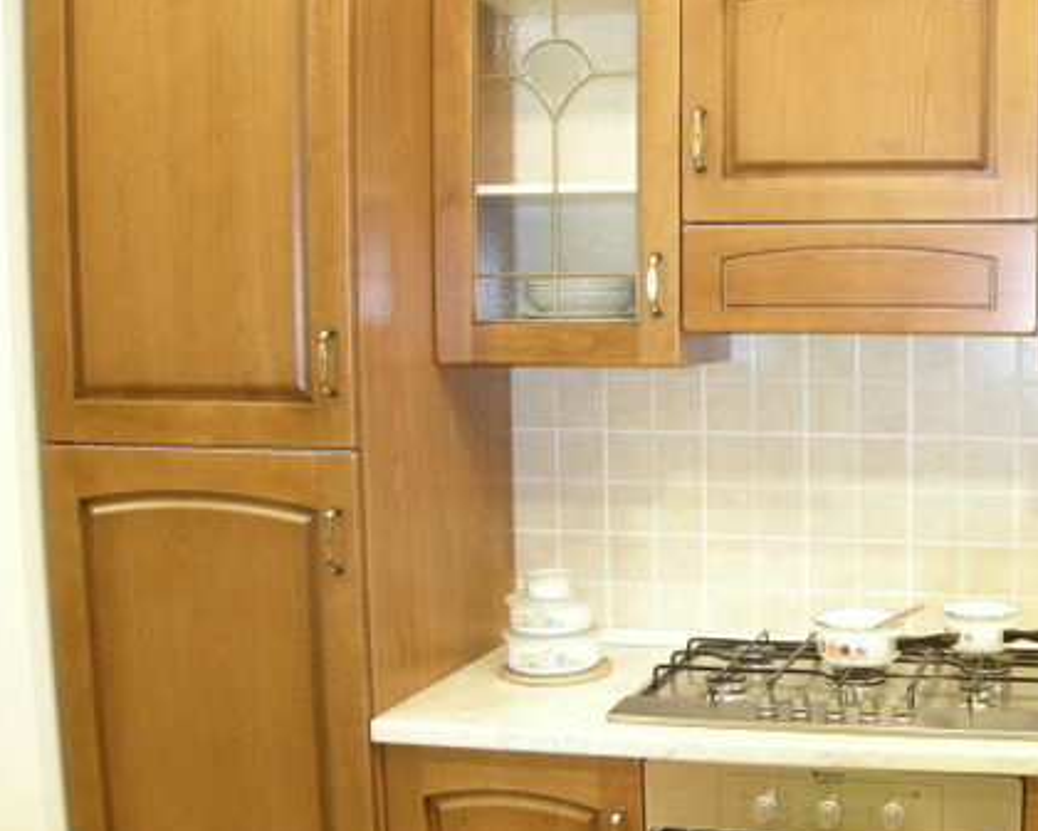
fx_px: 2058
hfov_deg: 27.1
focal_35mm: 67
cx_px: 984
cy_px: 500
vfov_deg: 22.8
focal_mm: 7.5
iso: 400
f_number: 2.7
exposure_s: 1/21.1
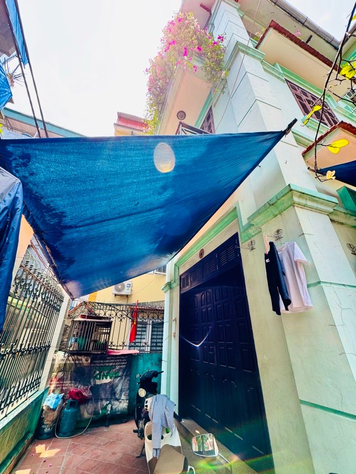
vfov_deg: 102.1
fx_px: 192
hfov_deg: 85.7
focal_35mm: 14
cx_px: 178
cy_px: 237
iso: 40
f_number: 2.2
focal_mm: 2.22
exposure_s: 1/177
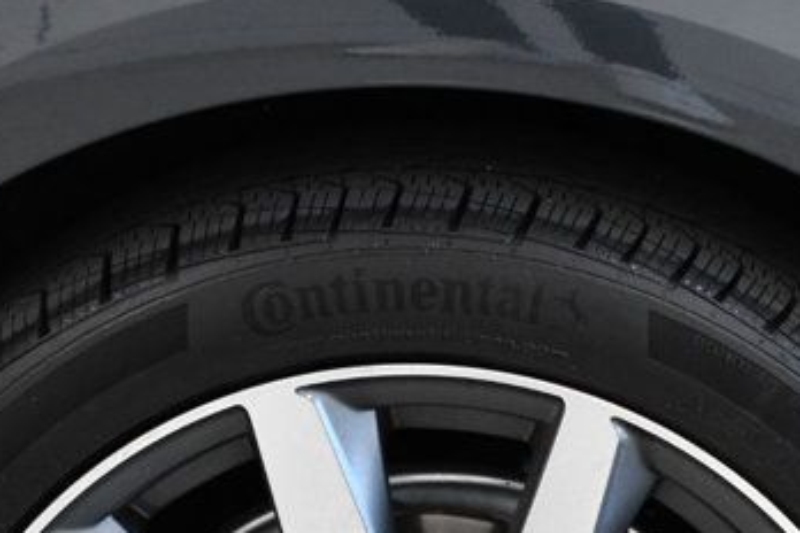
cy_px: 737
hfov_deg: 9.7
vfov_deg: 6.4
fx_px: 4711
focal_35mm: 212
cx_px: 407
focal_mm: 48
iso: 2500
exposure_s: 1/250
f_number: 8
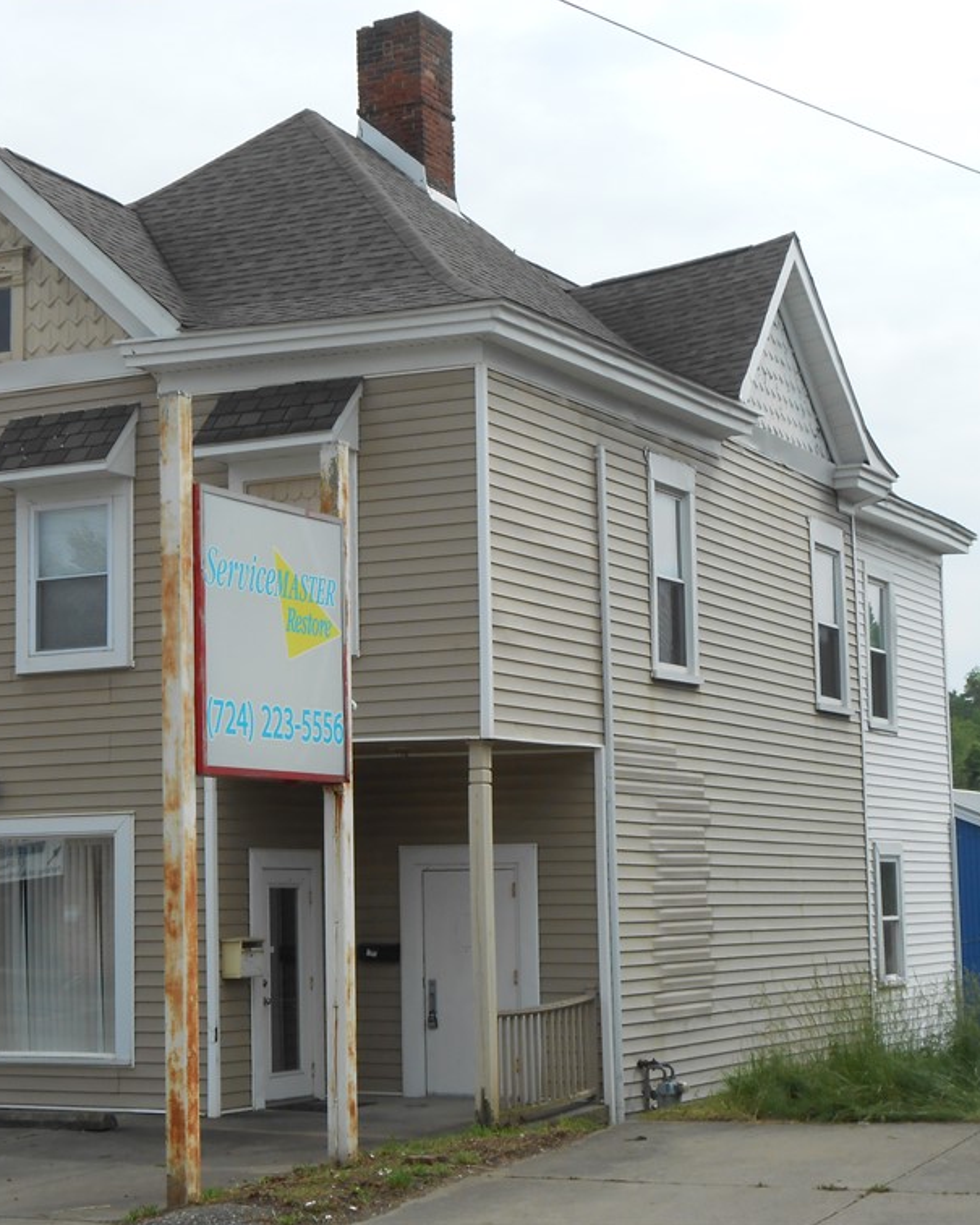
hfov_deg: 20.6
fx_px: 2682
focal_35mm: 74
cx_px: 317
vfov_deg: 25.7
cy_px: 606
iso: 80
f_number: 5.2
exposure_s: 1/500
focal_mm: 10
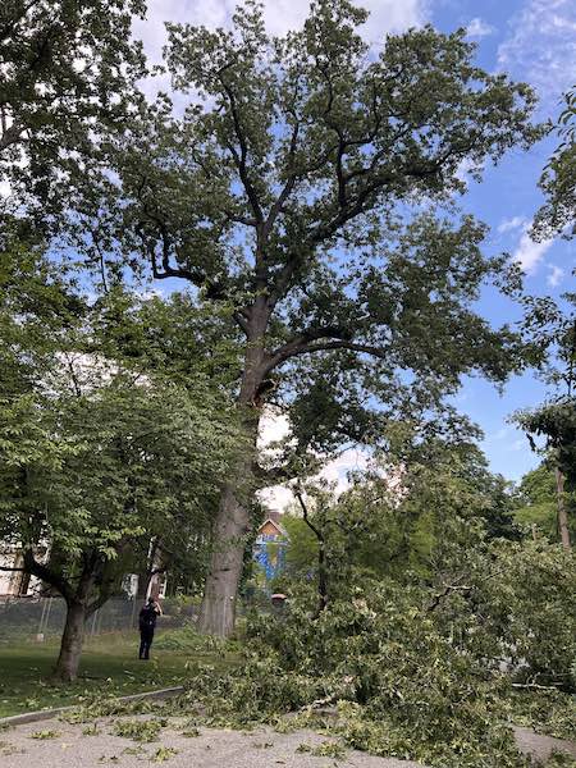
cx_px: 288
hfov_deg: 53.1
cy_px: 384
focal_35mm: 26
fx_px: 577
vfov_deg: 67.3
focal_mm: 5.7
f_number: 1.5
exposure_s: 1/581
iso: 50
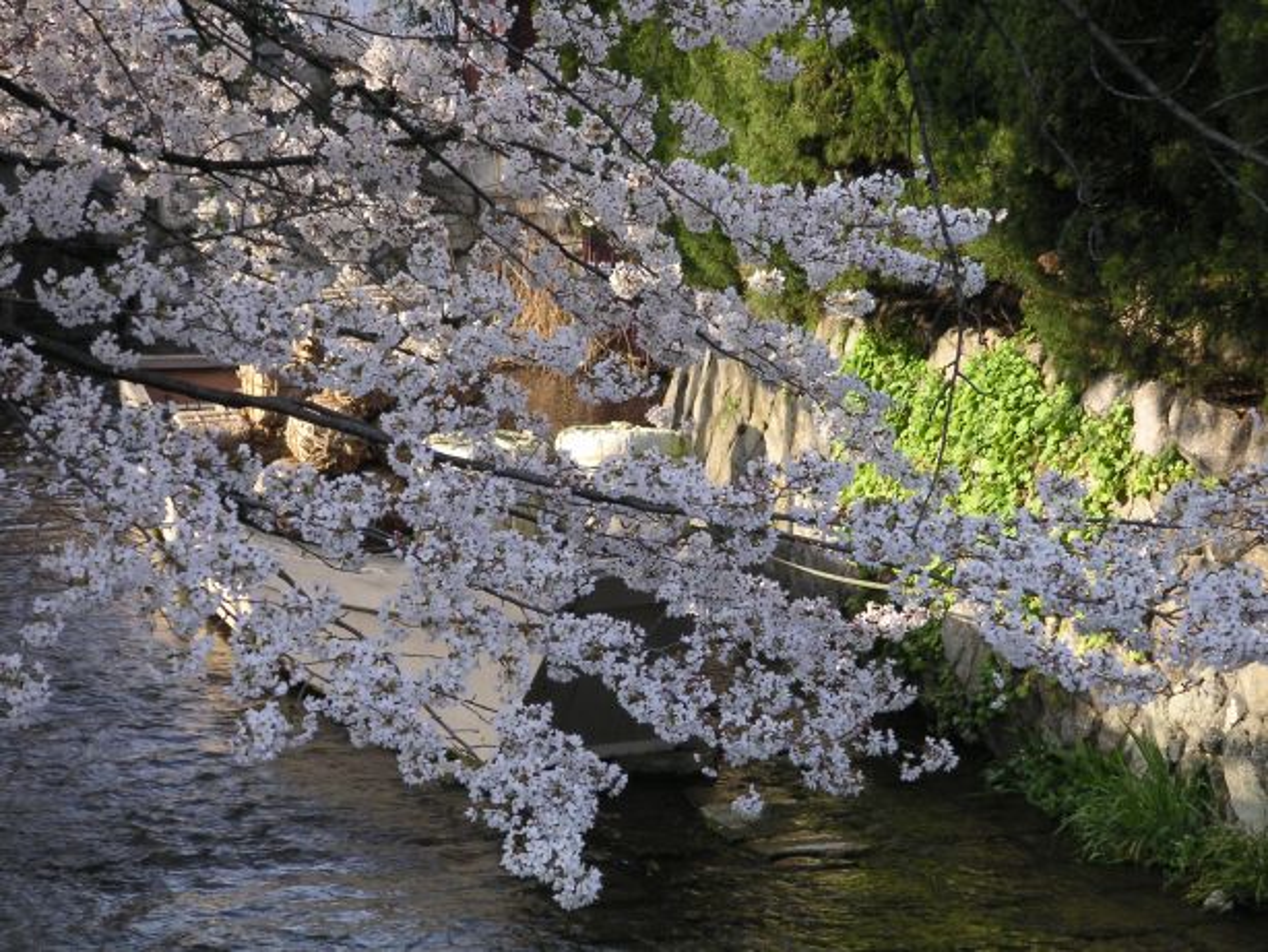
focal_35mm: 101
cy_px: 476
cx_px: 634
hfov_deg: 19.4
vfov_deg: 14.7
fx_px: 3701
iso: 50
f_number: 3.5
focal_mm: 15.7
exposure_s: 1/90
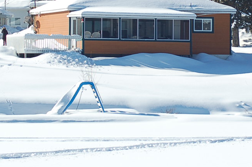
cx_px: 209
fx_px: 1699
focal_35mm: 243
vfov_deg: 5.6
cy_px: 13
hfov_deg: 8.5
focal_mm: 70
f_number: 6.3
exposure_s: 1/640
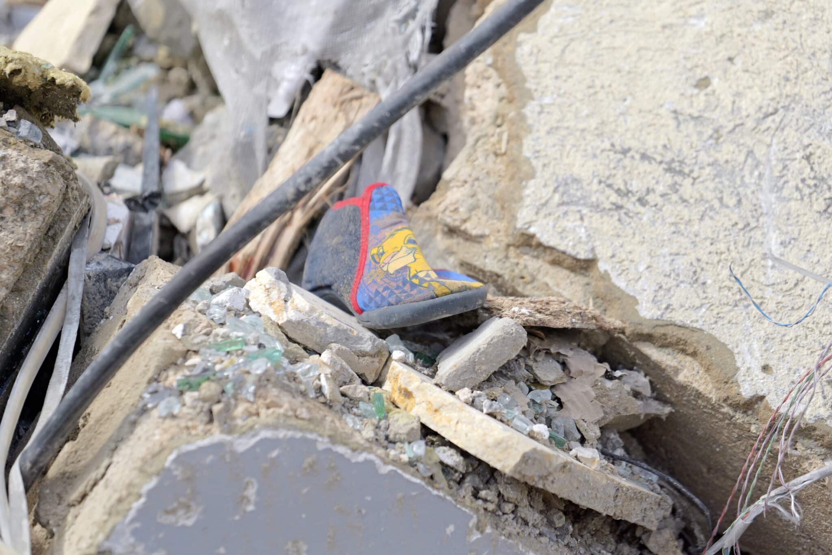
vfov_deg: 13.0
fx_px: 2426
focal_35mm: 105
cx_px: 416
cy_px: 278
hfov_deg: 19.5
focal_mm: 105
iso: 640
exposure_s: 1/6400
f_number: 4
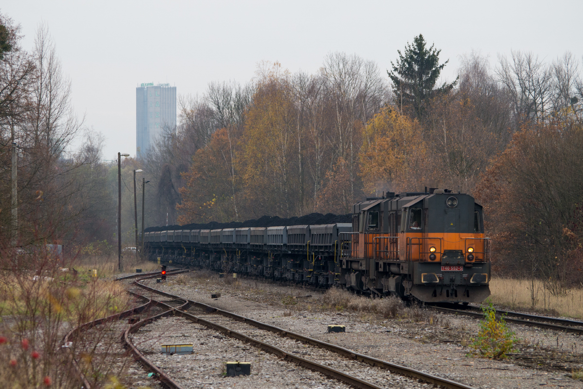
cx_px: 292
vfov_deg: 8.0
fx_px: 2785
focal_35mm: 172
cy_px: 194
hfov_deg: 11.9
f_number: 7.1
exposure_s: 1/320
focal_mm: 115
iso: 400
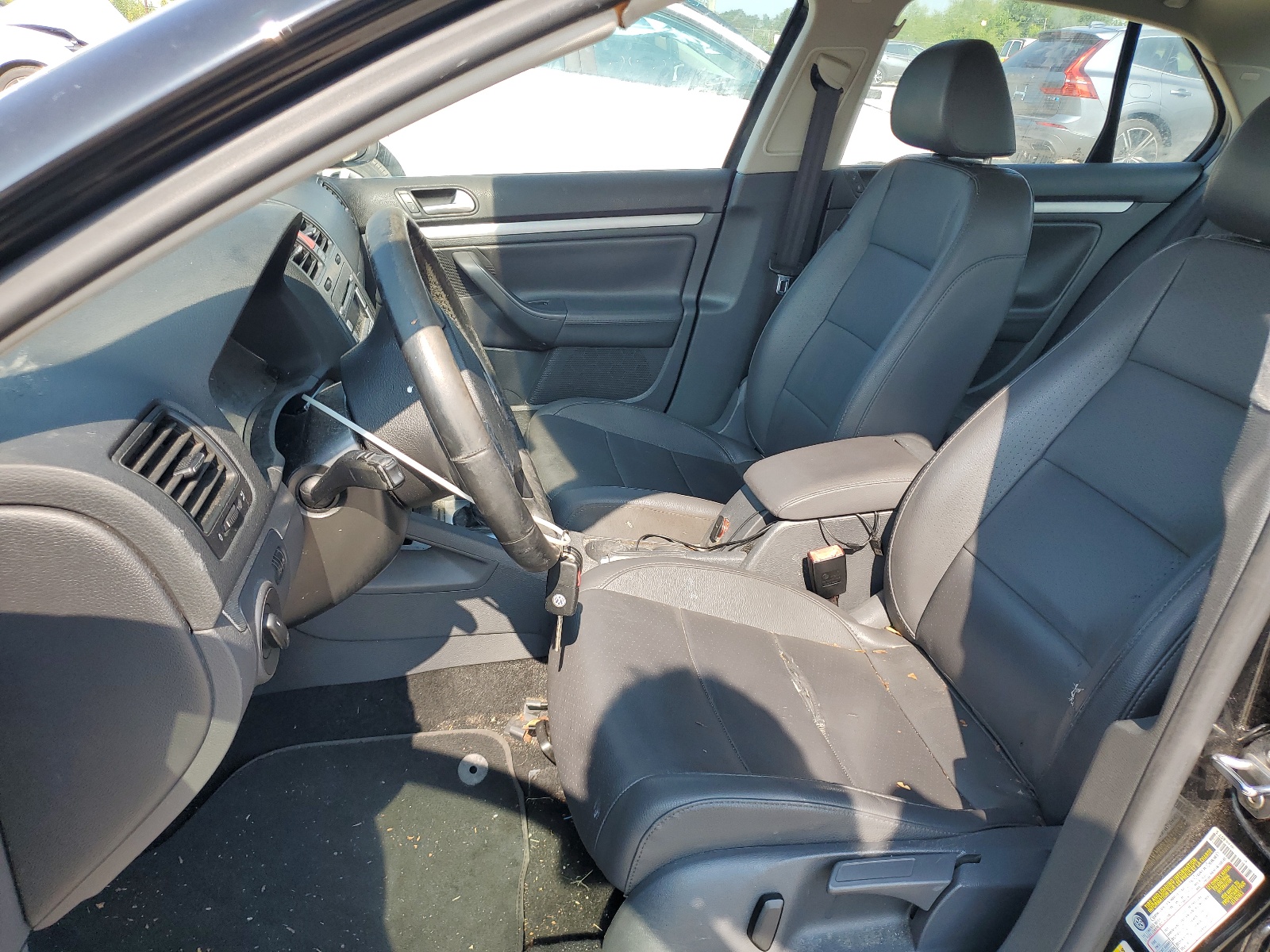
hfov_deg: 67.3
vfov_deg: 53.1
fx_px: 954
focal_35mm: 26
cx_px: 635
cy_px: 476
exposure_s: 1/714
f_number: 1.5
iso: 50
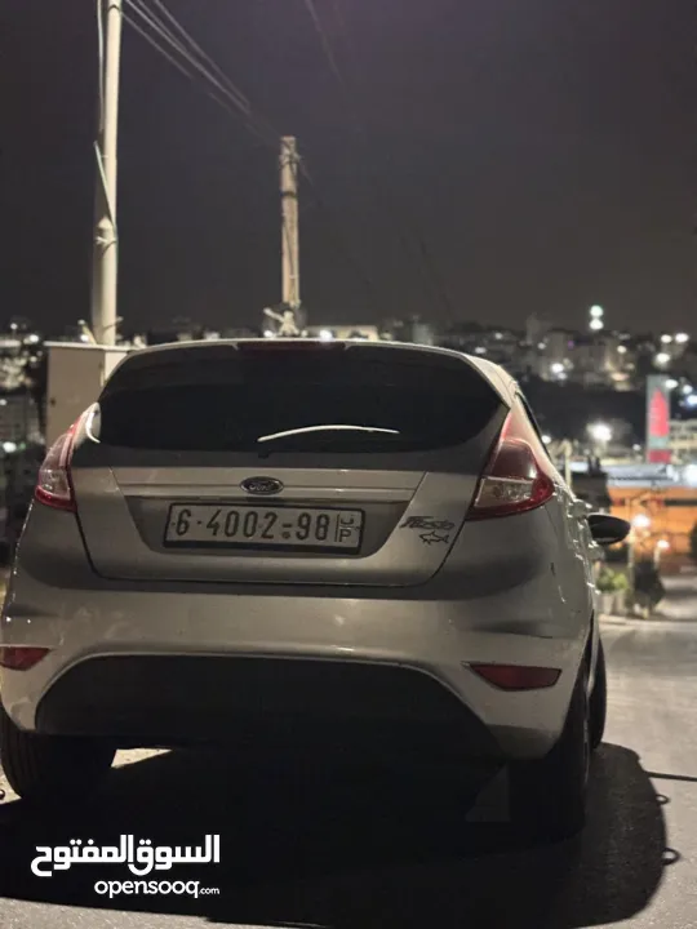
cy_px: 464
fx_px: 1396
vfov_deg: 36.8
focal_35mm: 52
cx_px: 348
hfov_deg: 28.0
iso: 2500
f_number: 1.6
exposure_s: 1/17
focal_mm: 5.96
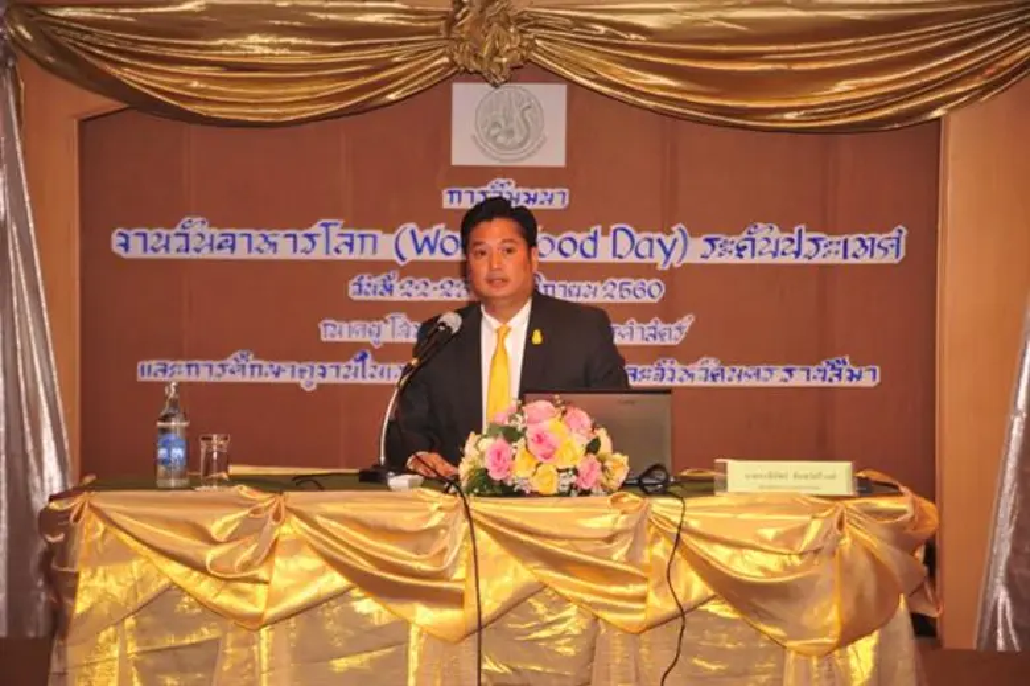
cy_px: 343
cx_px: 515
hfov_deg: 23.9
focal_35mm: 85
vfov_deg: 16.1
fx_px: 2430
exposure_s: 1/60
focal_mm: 85
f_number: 4
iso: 400
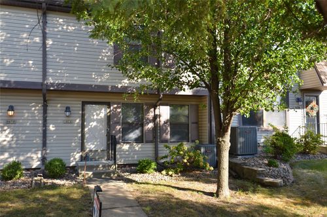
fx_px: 285
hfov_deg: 59.6
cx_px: 164
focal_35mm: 32
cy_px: 108
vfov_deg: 41.5
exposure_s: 1/125
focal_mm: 21
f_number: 5.6
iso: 125
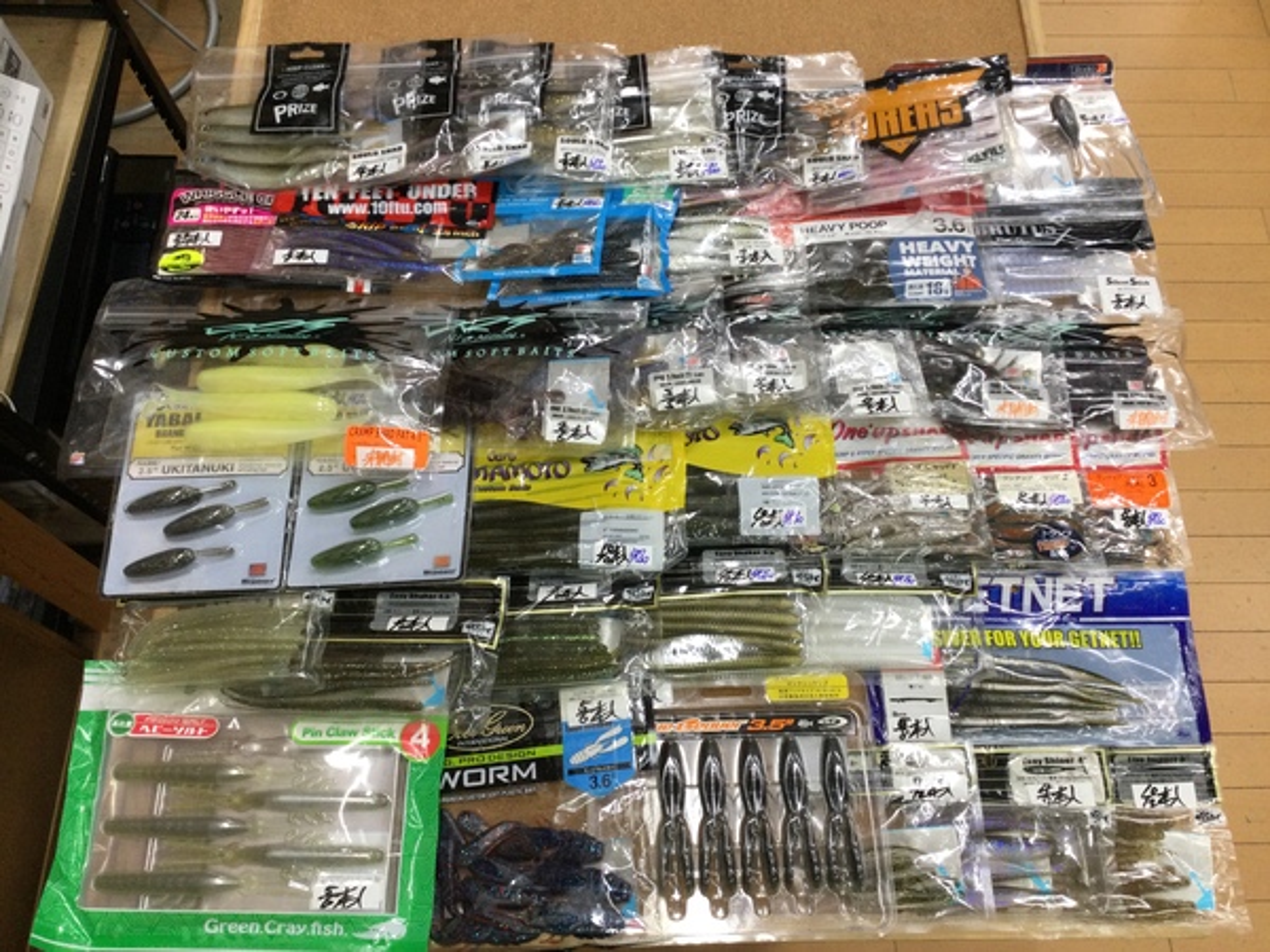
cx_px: 635
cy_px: 476
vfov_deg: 45.4
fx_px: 1137
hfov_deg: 58.4
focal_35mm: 31
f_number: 2.4
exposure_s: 1/30
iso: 25
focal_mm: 3.3
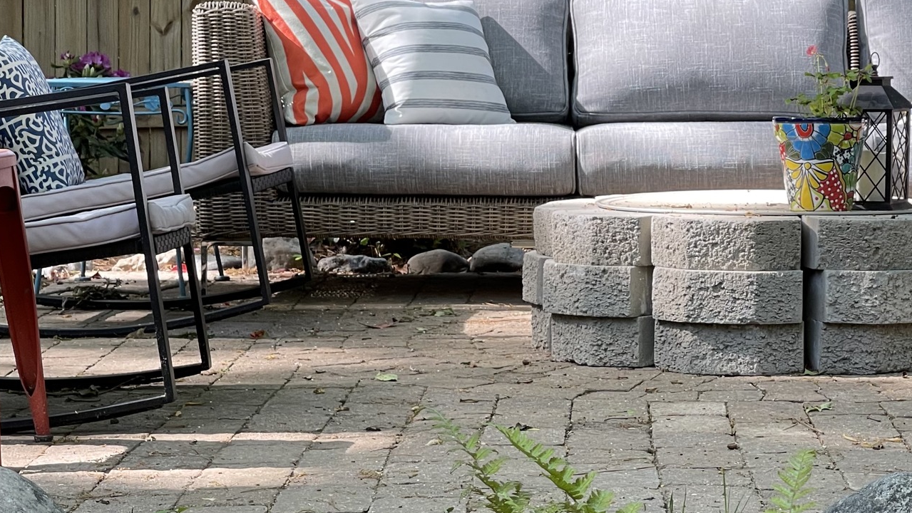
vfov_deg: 11.1
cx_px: 671
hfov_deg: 19.5
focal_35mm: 109
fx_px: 2636
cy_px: 326
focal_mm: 7.5
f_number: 2.2
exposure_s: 1/122
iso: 40
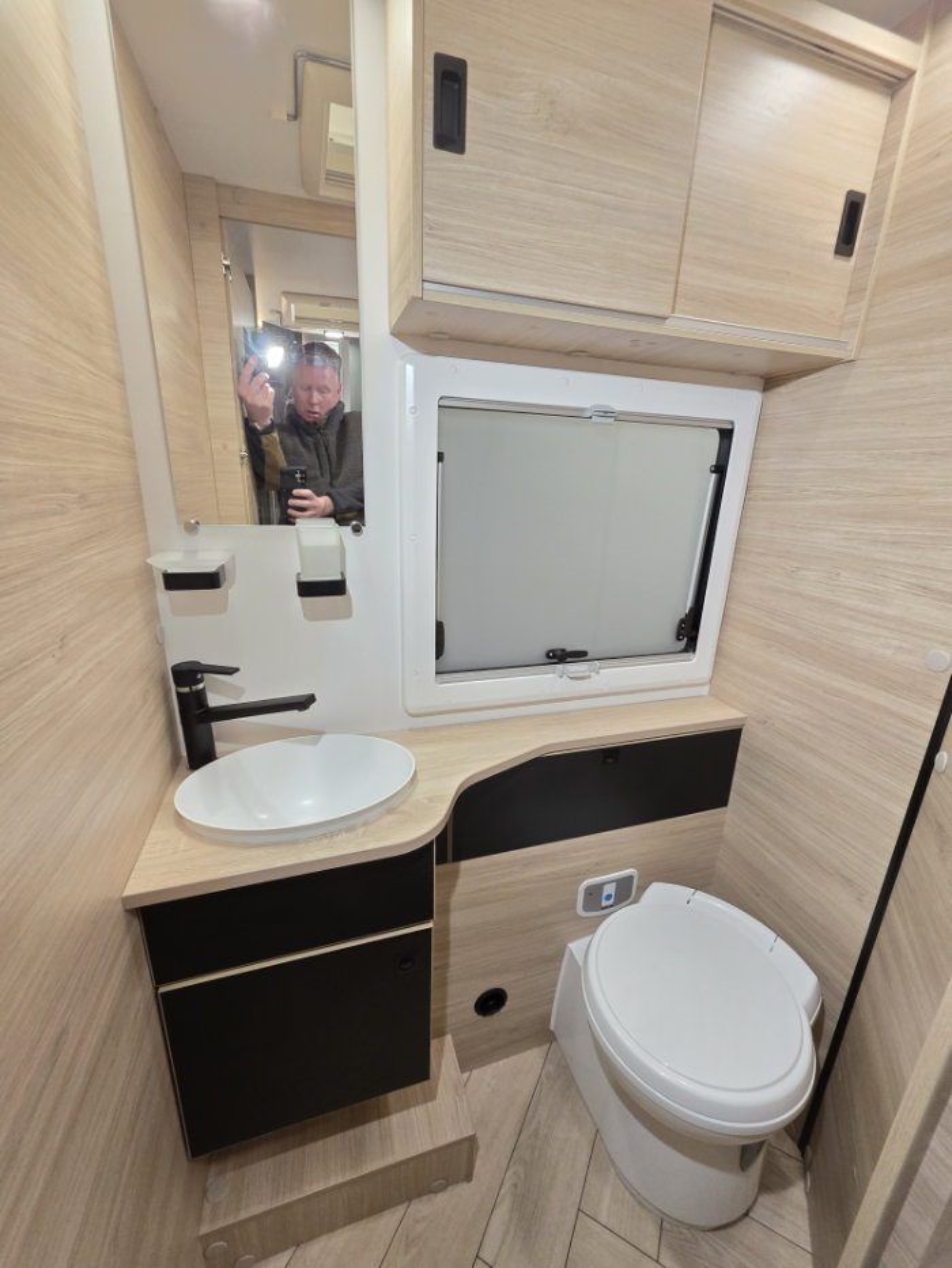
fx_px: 477
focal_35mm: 13
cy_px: 634
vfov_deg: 106.2
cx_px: 476
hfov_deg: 89.9
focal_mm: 2.2
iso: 320
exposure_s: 1/50
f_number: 1.9
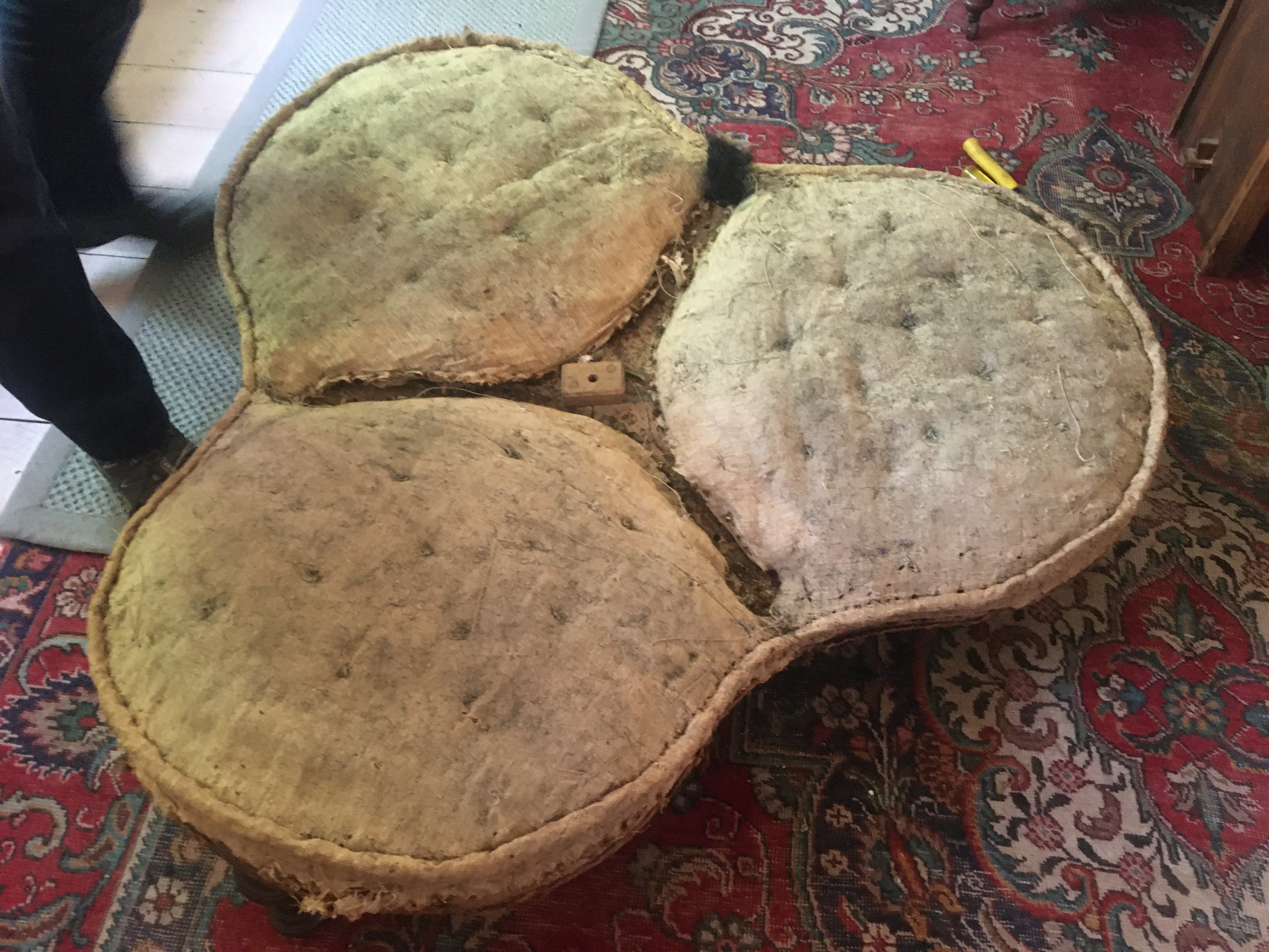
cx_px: 634
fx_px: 1063
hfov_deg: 61.7
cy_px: 476
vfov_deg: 48.2
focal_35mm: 29
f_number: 2.2
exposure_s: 1/17
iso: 250
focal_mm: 4.15
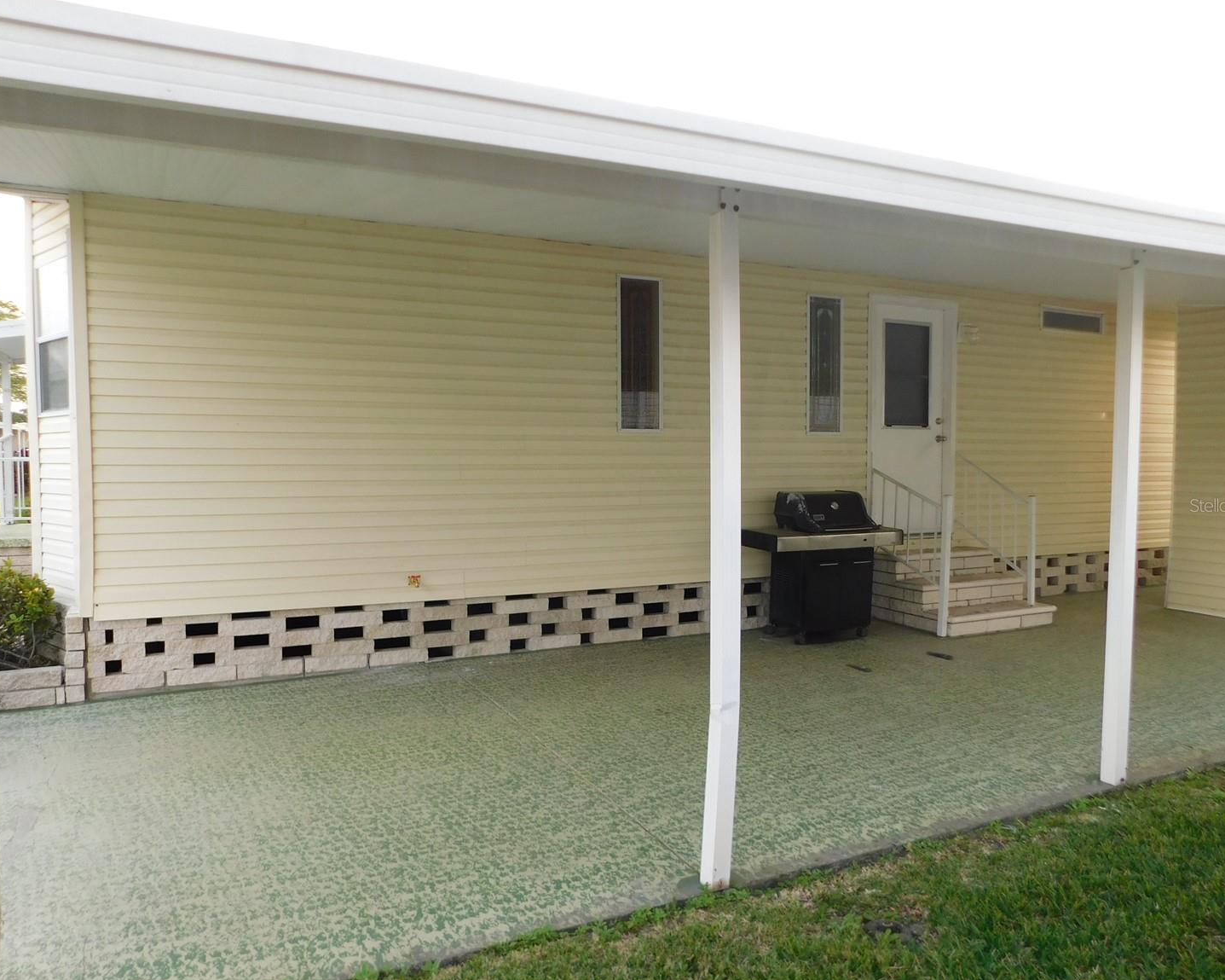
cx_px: 588
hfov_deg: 68.1
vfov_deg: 56.8
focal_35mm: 25
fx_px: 906
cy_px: 505
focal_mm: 4
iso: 125
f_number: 3
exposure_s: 1/125
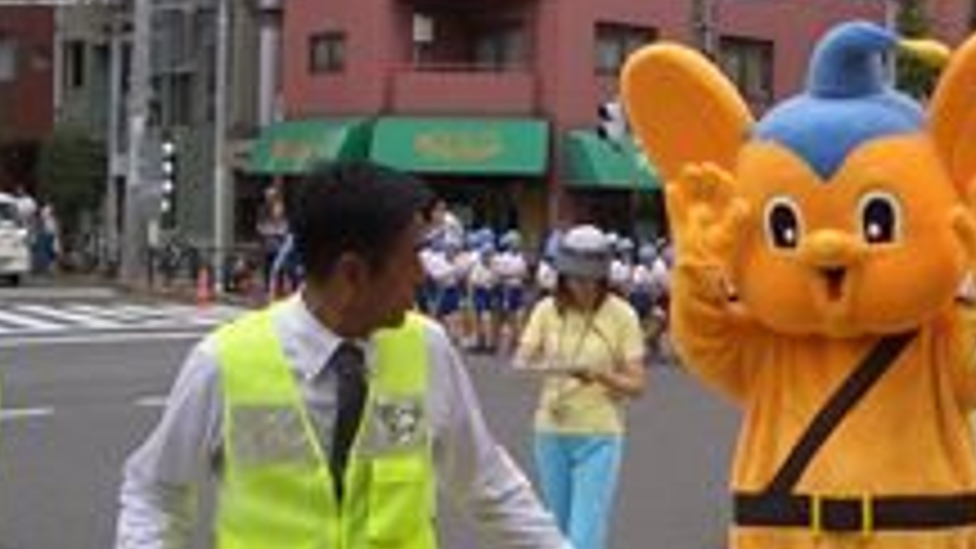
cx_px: 706
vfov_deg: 15.3
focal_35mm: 79
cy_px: 306
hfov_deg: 26.6
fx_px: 2044
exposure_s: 1/400
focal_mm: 5.8
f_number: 2.6
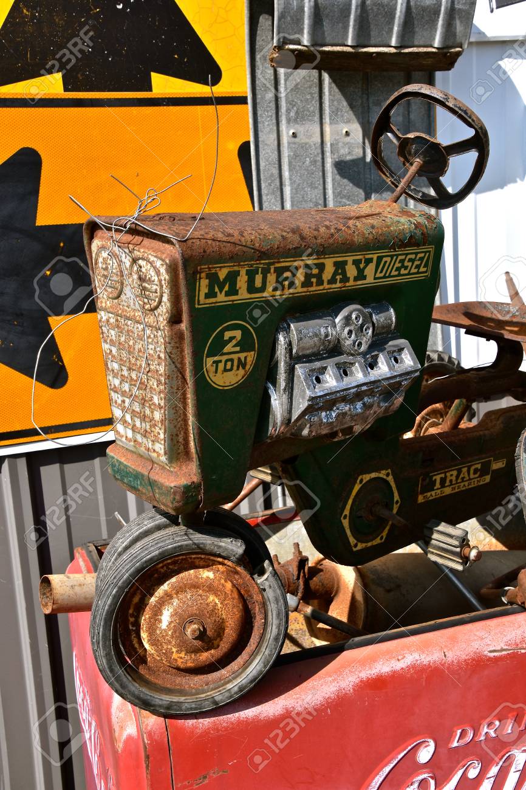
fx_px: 855
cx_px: 263
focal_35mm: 39
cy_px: 395
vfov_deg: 49.6
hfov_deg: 34.2
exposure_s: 1/500
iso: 280
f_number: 8
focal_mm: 26
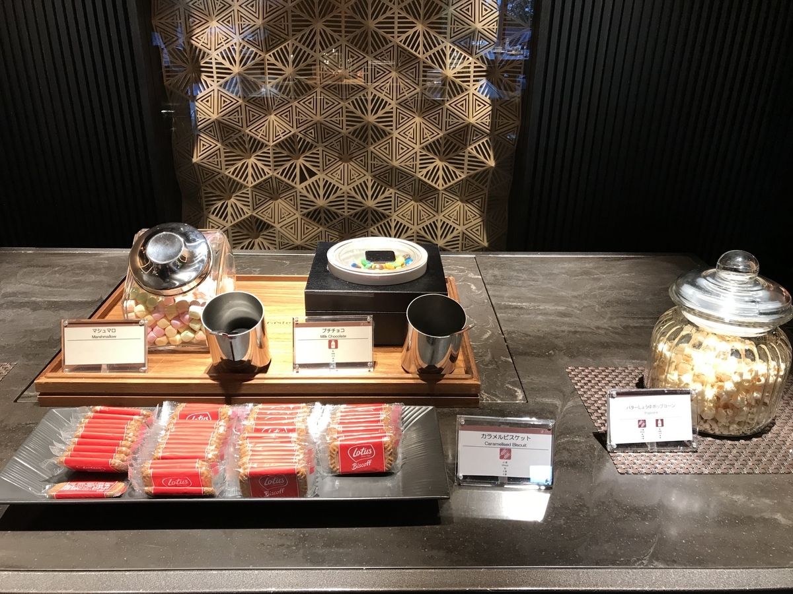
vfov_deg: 49.7
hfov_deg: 63.4
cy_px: 297
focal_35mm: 28
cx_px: 396
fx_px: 641
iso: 32
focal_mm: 3.99
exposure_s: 1/20
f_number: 1.8
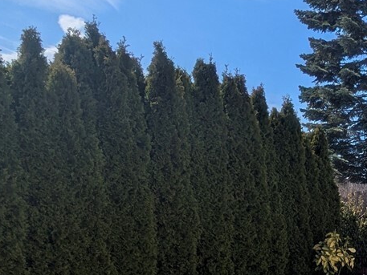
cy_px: 233
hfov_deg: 34.4
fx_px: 520
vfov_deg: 28.8
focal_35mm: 49
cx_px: 388
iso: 51
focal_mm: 1.83
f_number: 2.2
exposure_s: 1/2294
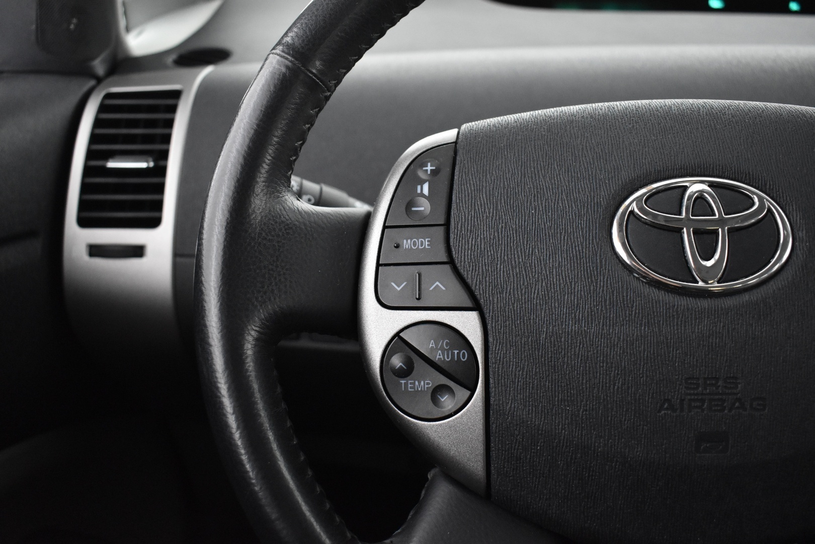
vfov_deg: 40.0
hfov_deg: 57.2
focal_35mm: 33
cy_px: 272
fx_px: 747
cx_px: 408
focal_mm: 22
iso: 3200
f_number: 3.8
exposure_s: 1/40
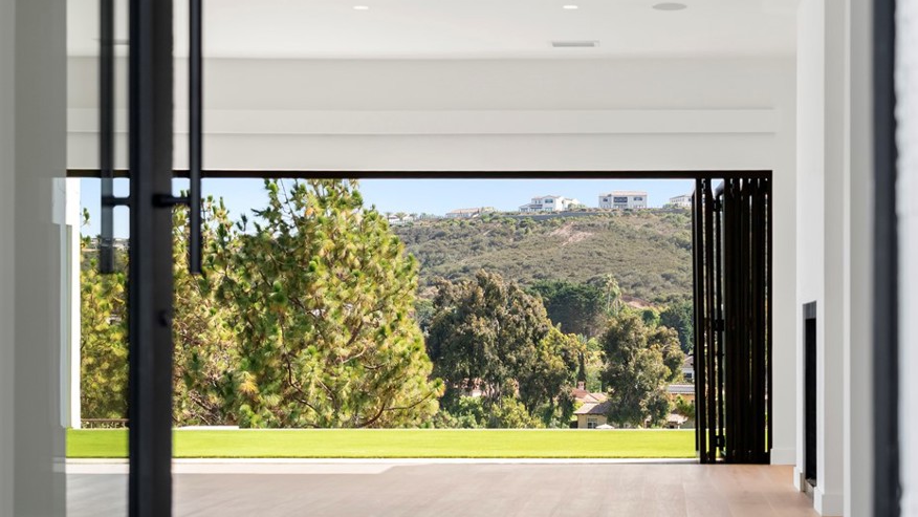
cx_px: 418
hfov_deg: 34.9
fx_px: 1461
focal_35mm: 60
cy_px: 321
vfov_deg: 20.0
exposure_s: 1/400
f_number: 4
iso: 500
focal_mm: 49
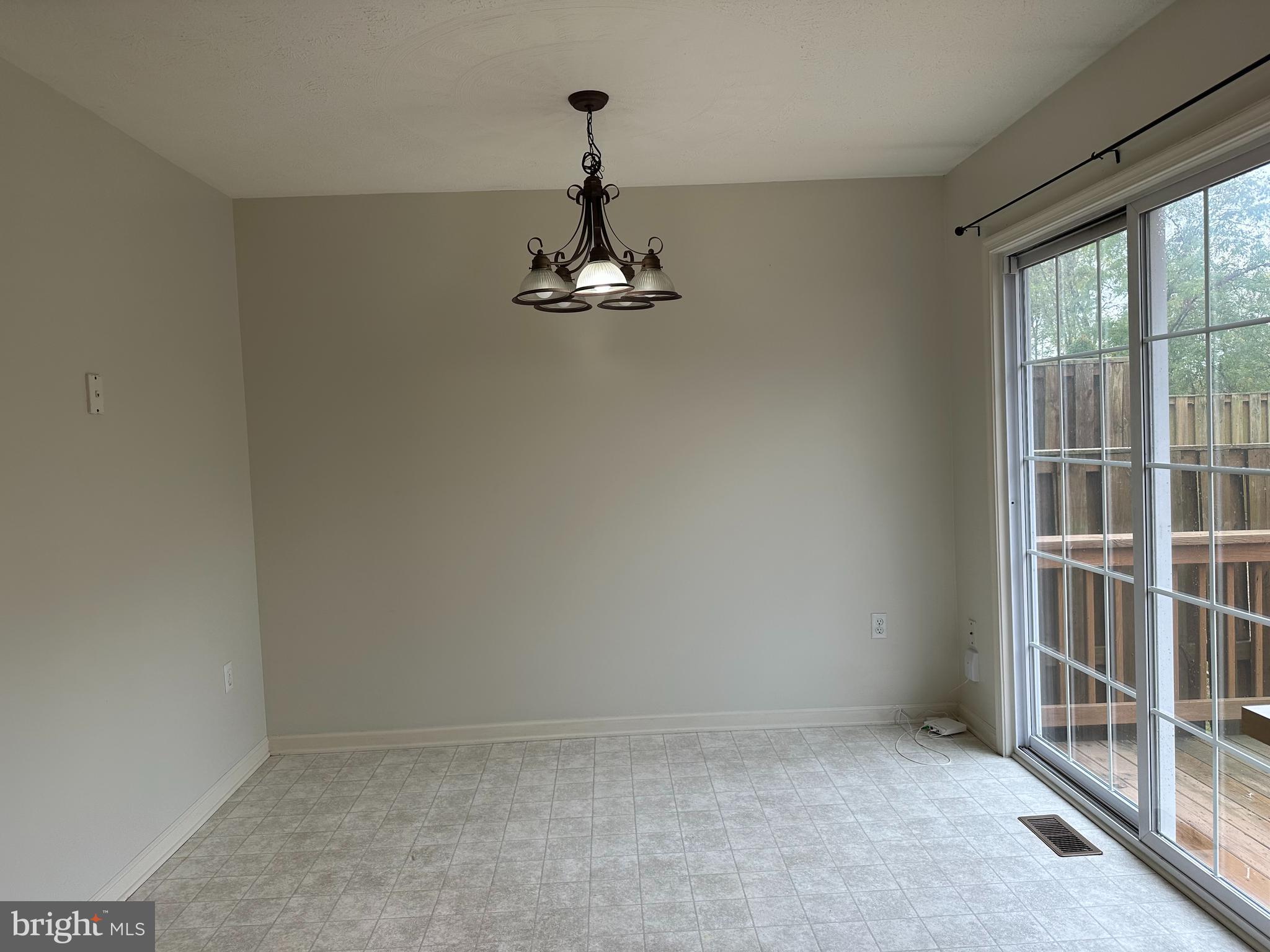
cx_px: 635
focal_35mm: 24
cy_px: 476
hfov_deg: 71.6
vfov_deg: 56.8
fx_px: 881
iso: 80
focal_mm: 6.86
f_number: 1.78
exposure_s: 1/195
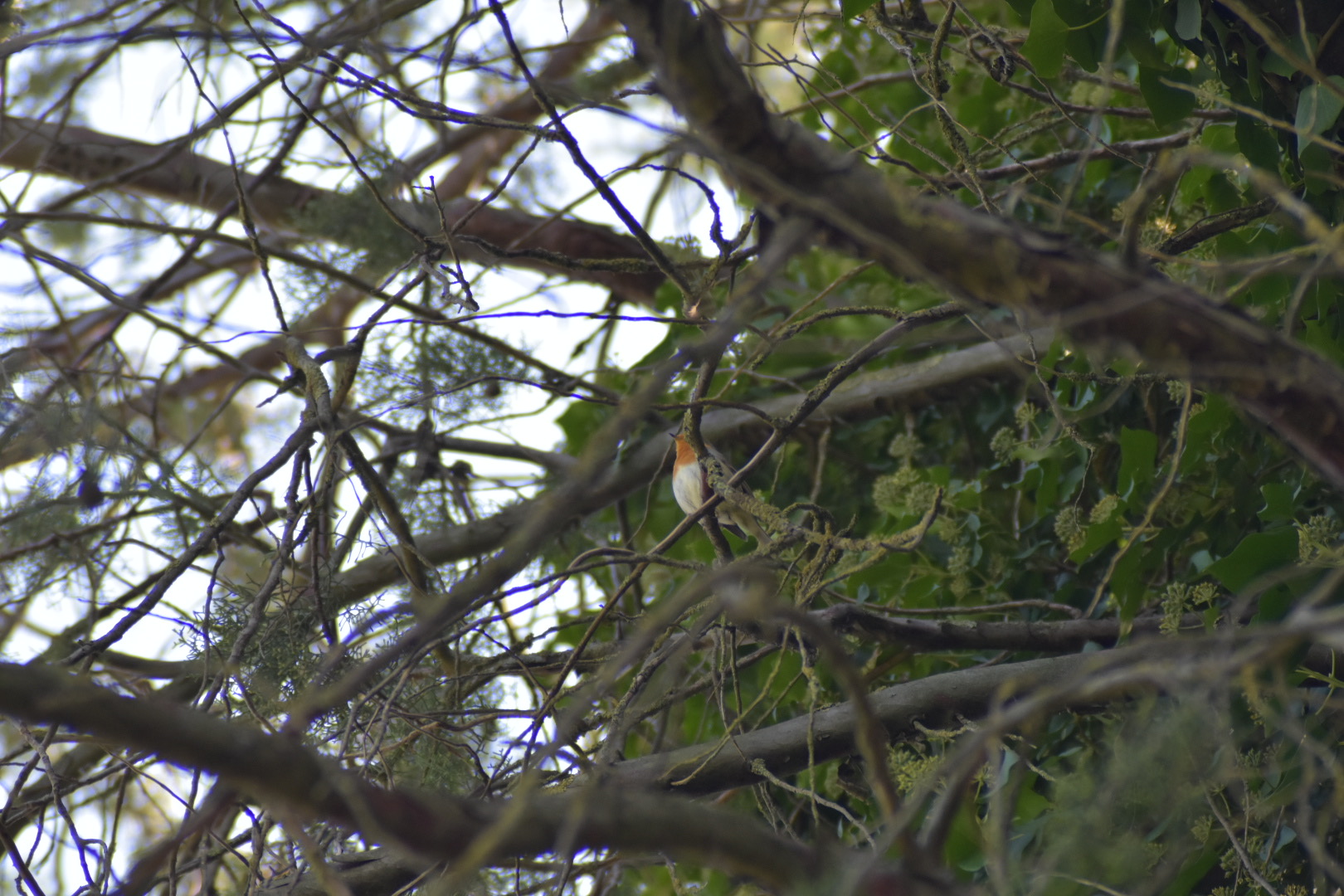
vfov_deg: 4.6
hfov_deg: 6.9
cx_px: 672
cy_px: 448
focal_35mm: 300
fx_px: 11199
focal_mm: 200
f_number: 3.5
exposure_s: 1/500
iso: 800
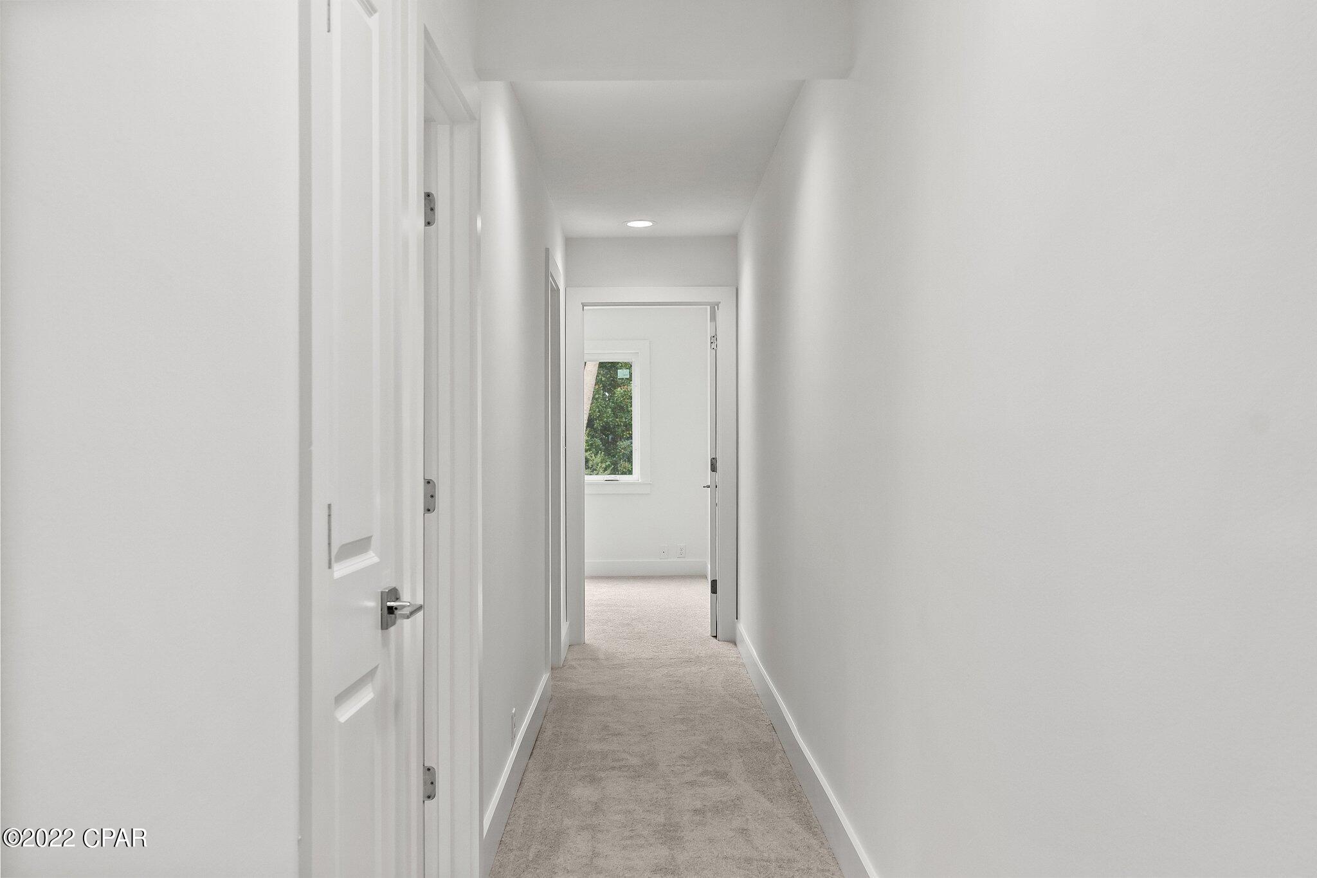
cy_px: 439
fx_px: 1317
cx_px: 658
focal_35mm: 36
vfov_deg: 36.9
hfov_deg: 53.1
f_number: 8
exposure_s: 1/8
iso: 250
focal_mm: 24
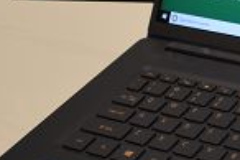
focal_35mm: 155
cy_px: 45
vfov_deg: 8.8
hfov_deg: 12.5
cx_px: 375
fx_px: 1035
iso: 400
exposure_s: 1/60
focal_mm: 21
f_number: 4
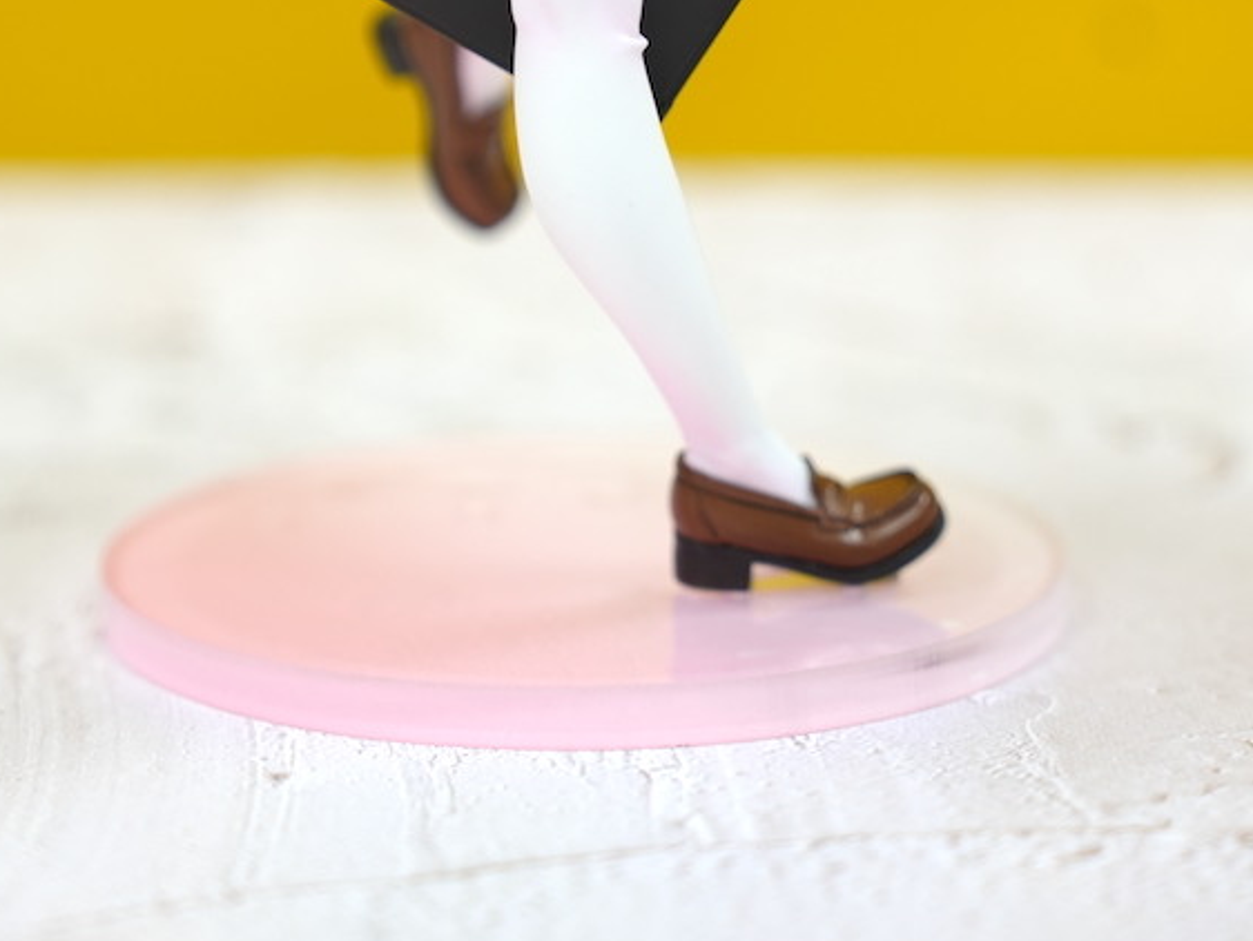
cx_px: 553
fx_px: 5070
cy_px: -272
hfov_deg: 14.1
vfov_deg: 10.4
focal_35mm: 140
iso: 200
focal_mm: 70
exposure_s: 1/50
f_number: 2.8
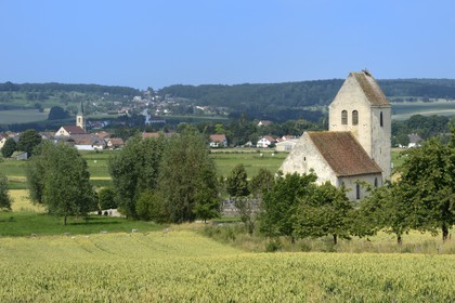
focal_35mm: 110
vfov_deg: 12.5
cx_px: 228
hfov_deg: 18.6
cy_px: 152
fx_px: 1390
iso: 200
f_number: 13
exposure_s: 1/200
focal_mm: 110
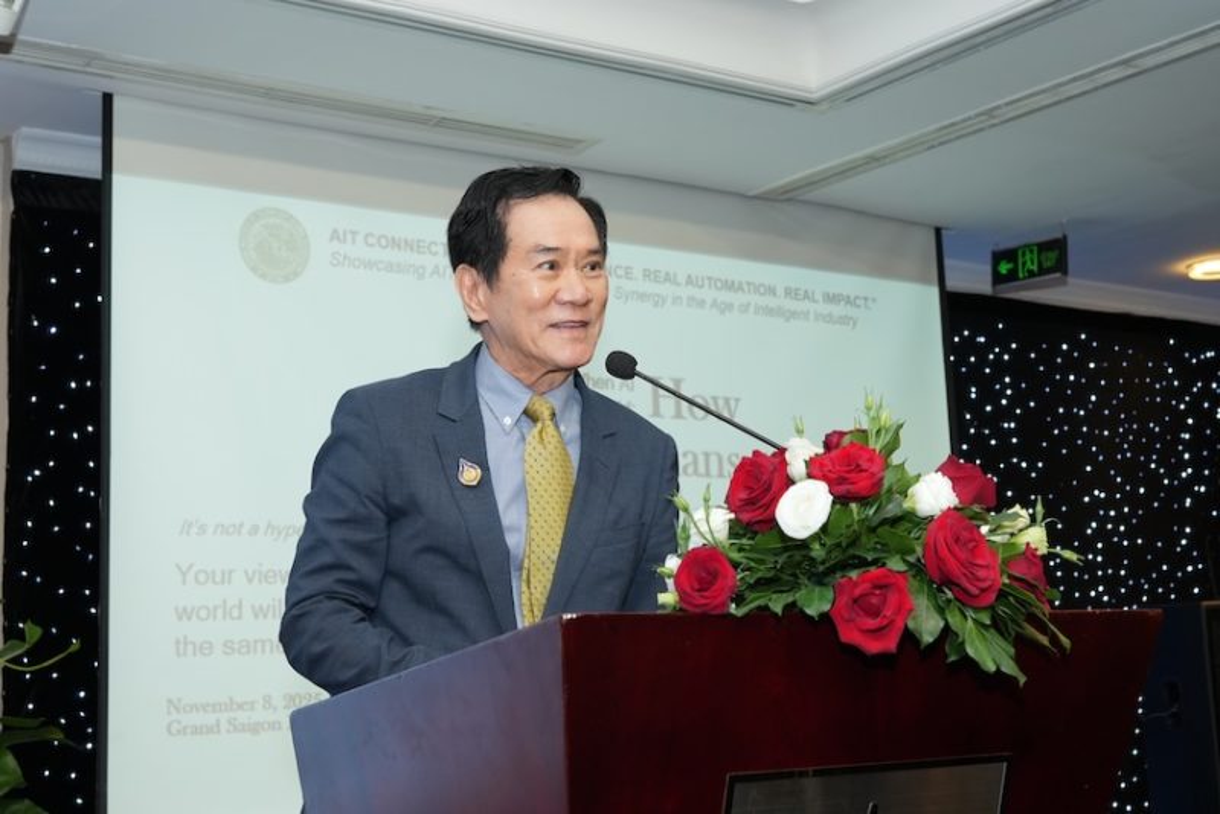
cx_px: 610
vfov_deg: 26.0
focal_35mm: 52
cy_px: 407
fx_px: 1763
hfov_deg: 38.2
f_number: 5.6
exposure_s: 1/160
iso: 1000
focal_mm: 35
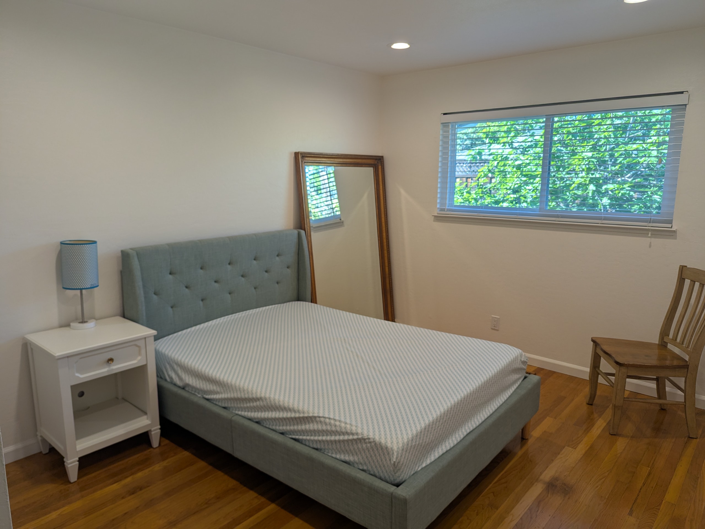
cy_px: 264
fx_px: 489
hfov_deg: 71.6
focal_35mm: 24
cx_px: 352
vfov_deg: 56.8
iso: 39
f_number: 1.85
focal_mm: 6.81
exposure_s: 1/120
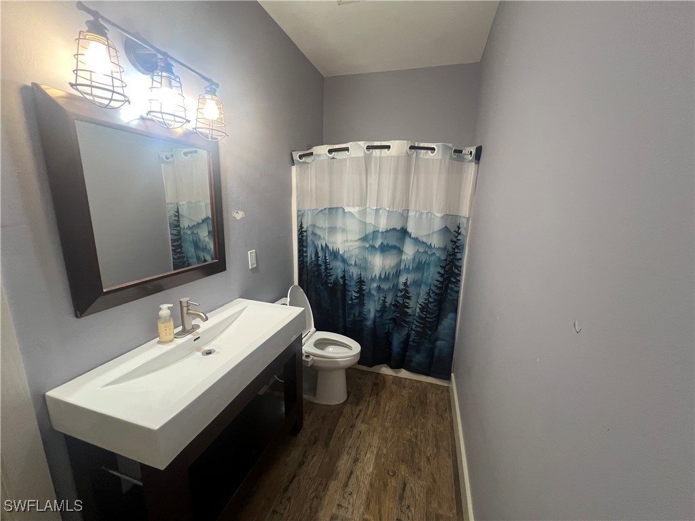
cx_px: 348
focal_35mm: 13
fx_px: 261
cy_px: 260
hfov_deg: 106.2
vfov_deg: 89.9
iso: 250
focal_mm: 1.57
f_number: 1.8
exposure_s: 1/60
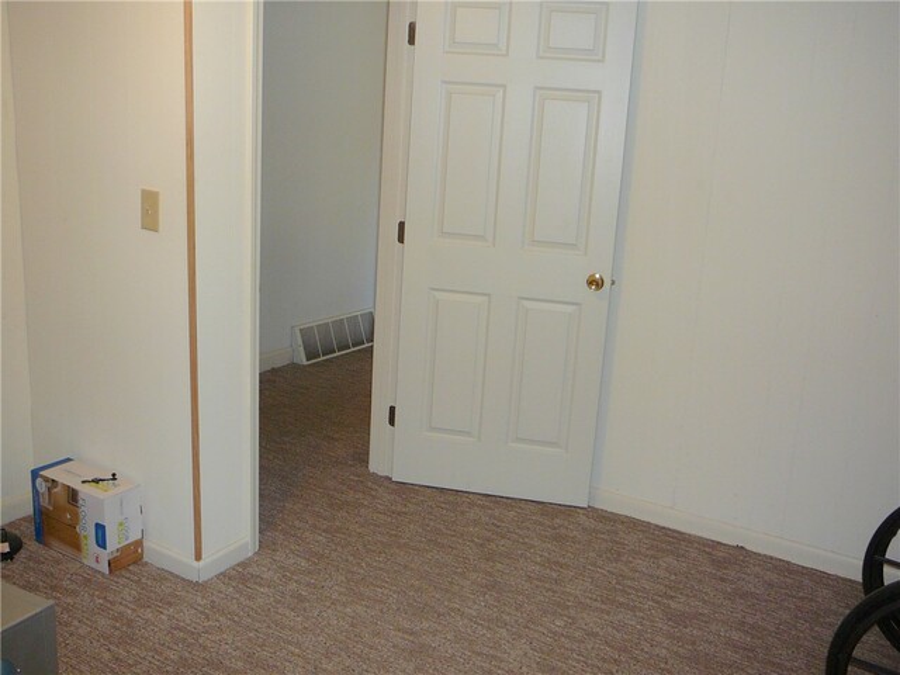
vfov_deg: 40.7
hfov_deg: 52.6
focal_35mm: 35
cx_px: 450
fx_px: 910
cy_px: 338
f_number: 2.8
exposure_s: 1/30
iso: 125
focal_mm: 5.2
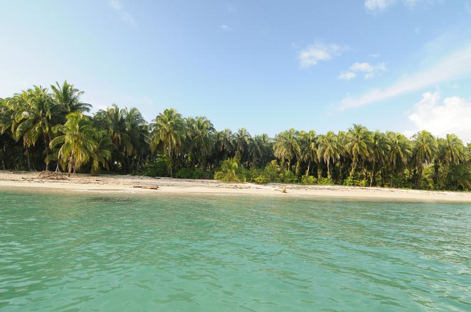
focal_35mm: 20
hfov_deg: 85.5
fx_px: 255
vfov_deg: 63.1
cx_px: 236
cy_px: 156
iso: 400
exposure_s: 1/1000
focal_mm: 13
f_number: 5.6
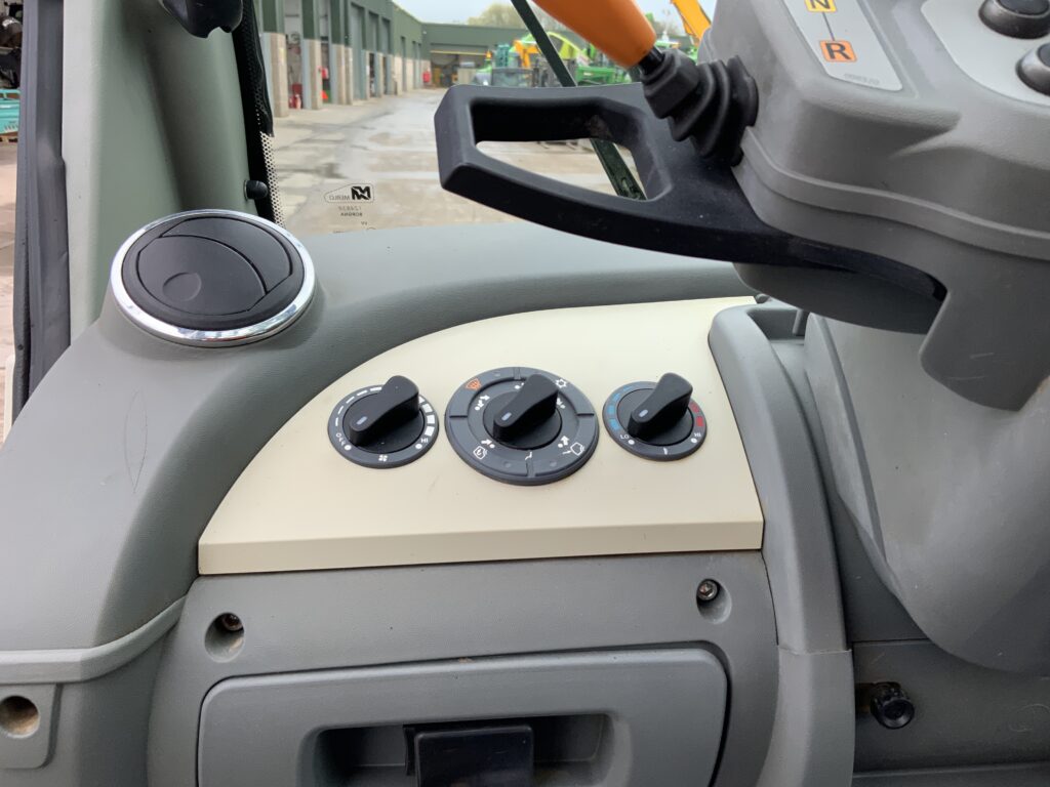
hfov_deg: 61.7
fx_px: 880
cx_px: 525
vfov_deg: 48.2
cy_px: 394
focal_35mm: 29
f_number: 1.8
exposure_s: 1/162
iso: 16
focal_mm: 3
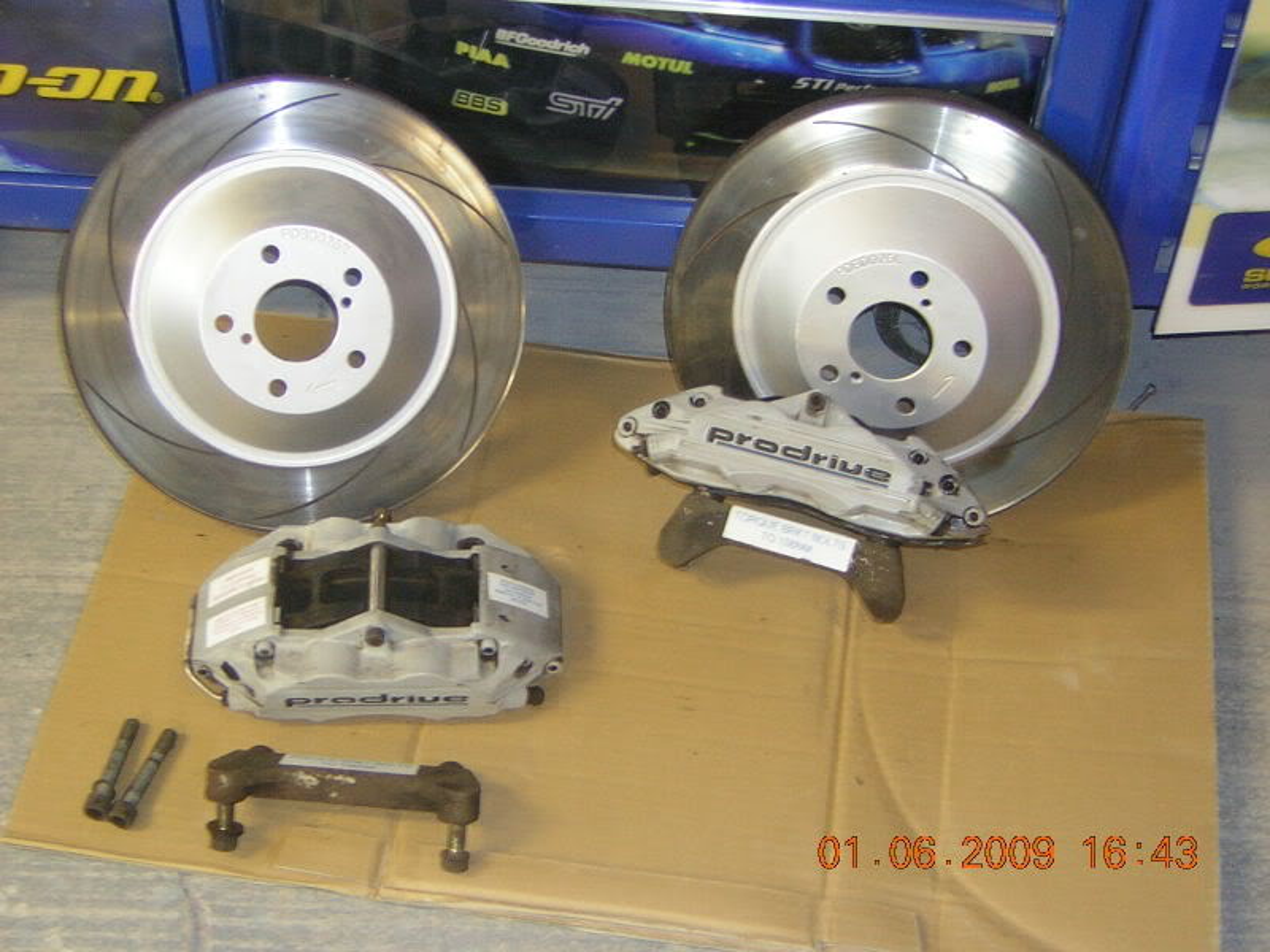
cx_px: 635
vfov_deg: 25.2
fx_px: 2128
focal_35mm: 58
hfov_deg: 33.2
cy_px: 476
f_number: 3.3
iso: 96
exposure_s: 1/5.4
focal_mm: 7.6
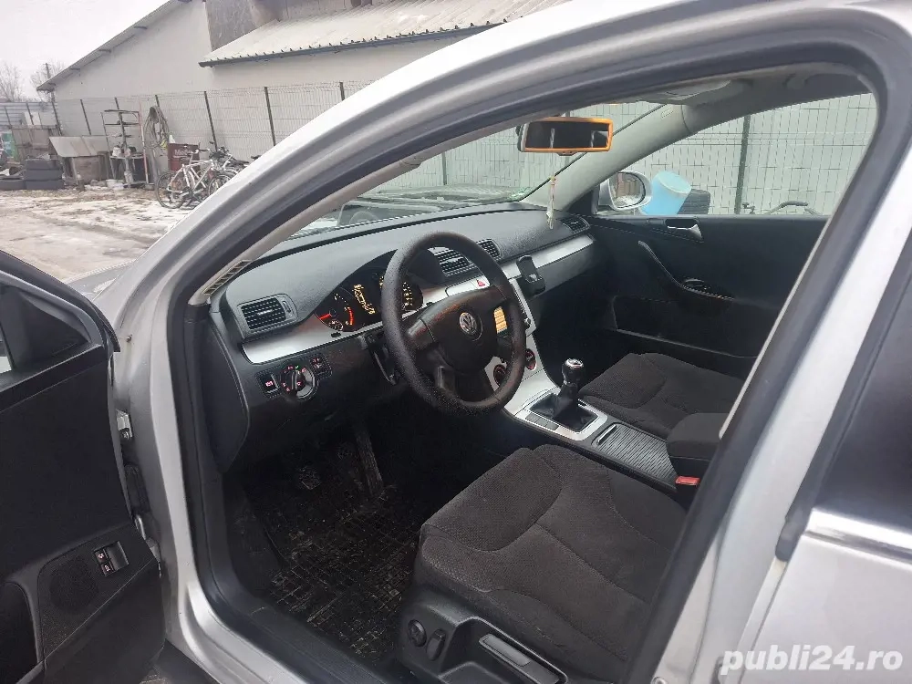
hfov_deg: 73.9
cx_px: 456
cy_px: 342
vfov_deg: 58.9
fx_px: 606
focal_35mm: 23
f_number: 1.8
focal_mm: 5.54
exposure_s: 1/50
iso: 250
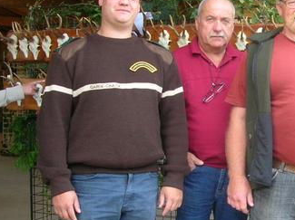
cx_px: 251
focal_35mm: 69
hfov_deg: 27.4
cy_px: 139
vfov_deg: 21.2
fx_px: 587
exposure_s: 1/49
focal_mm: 5.8
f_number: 2.8
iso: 50
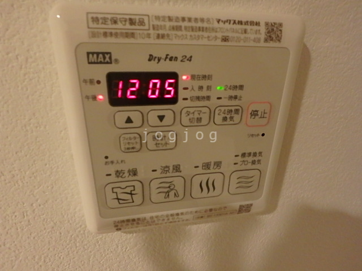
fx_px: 220
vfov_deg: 63.4
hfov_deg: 79.0
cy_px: 136
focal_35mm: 21
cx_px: 181
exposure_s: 1/30
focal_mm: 3.7
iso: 640
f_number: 3.5
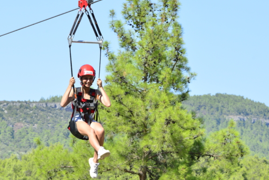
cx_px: 102
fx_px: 1734
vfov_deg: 5.9
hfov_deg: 8.9
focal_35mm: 232
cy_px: 101
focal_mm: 130
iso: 400
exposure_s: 1/400
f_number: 10
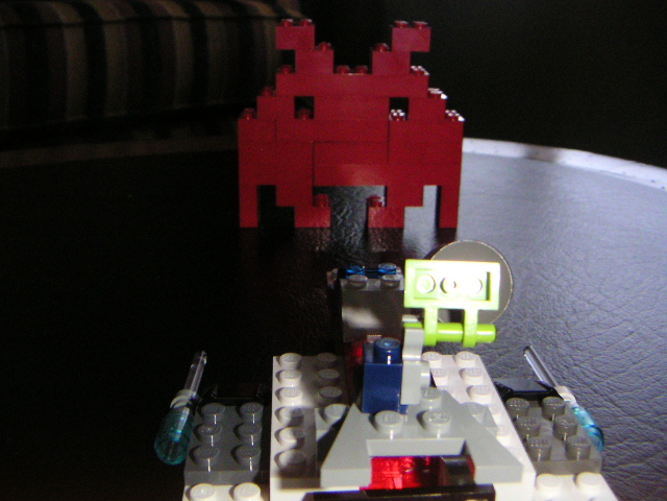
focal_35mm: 40
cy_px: 250
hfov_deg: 46.8
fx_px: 771
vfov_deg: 36.0
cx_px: 334
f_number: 6.7
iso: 400
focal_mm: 5.3
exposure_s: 1/45
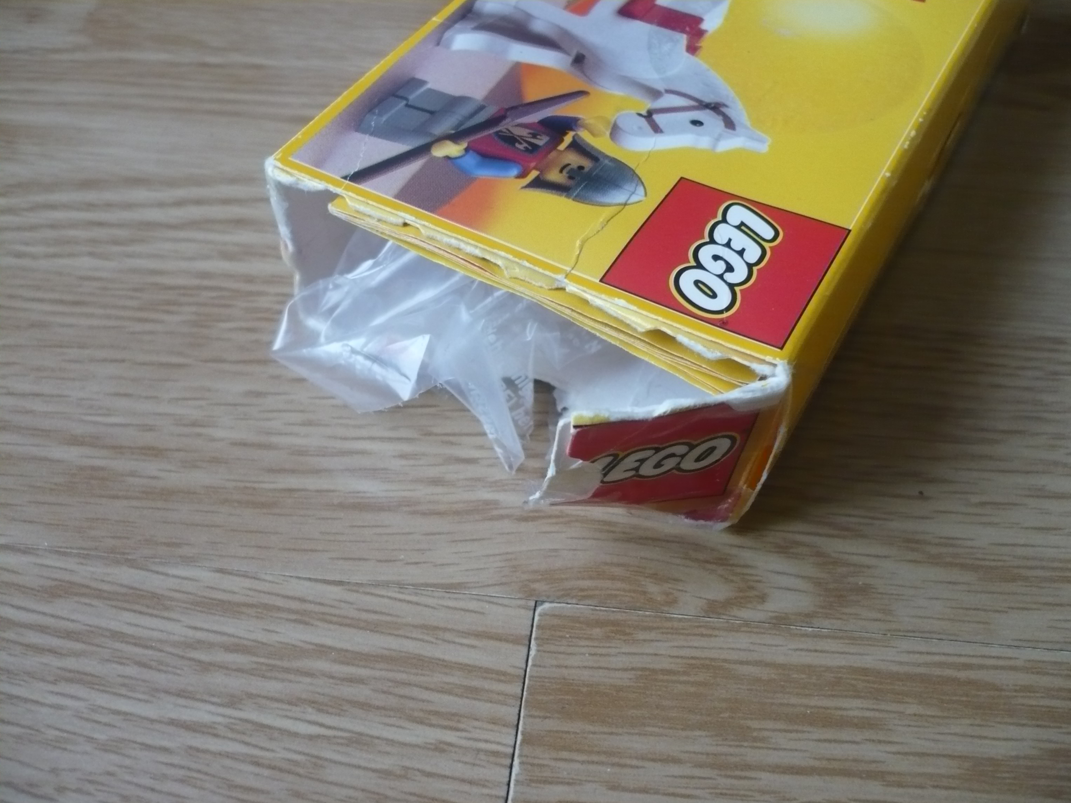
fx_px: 1083
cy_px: 402
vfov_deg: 40.7
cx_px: 536
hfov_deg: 52.6
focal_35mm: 35
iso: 250
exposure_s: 1/30
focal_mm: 5.8
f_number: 2.8
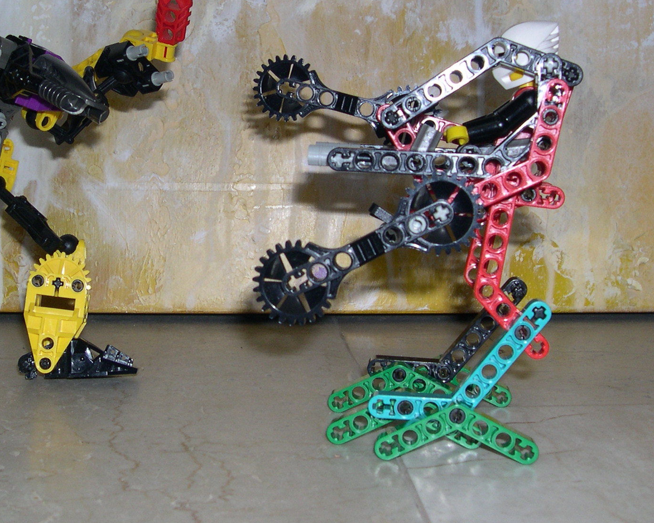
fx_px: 1181
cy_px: 189
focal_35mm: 61
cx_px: 222
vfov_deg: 24.9
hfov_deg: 30.7
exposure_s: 1/30
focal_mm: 8
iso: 100
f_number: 7.6
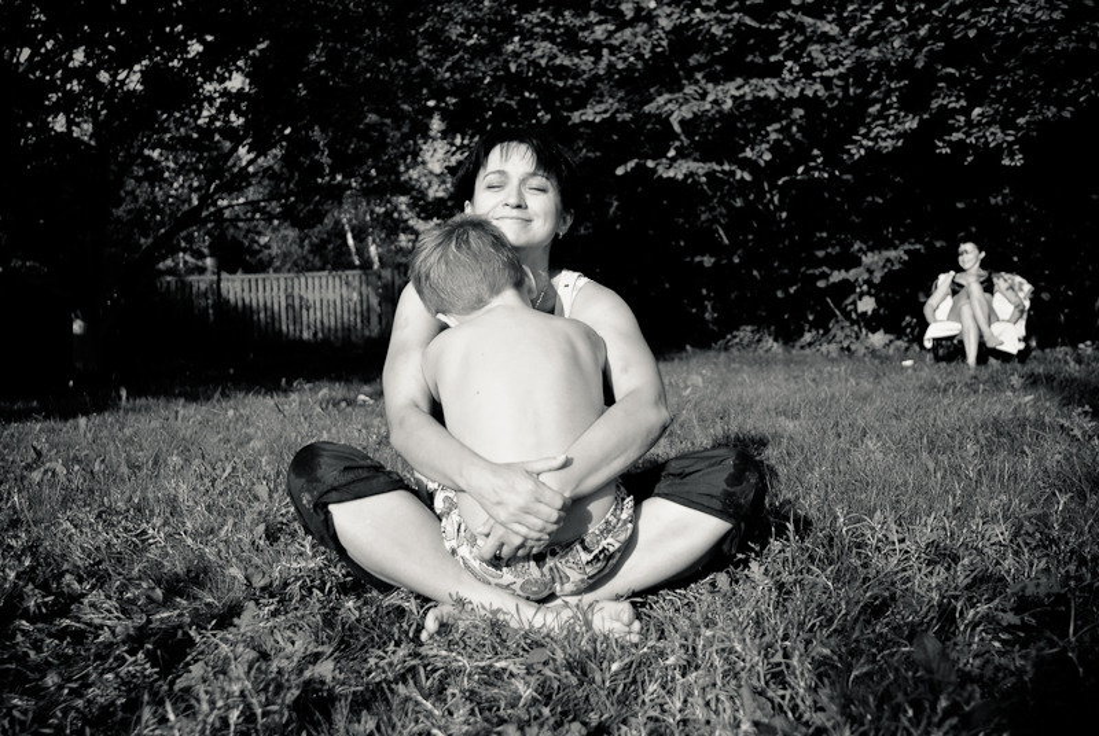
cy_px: 368
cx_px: 550
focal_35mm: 36
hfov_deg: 53.1
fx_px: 1101
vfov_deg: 37.0
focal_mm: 24
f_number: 2.8
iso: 100
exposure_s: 1/2000
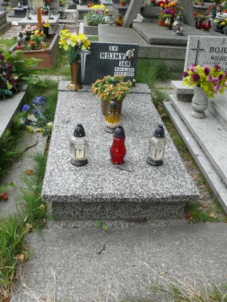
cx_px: 114
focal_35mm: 35
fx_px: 306
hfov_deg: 40.7
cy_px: 151
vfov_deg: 52.6
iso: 100
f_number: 4
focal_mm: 7.4
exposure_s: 1/100
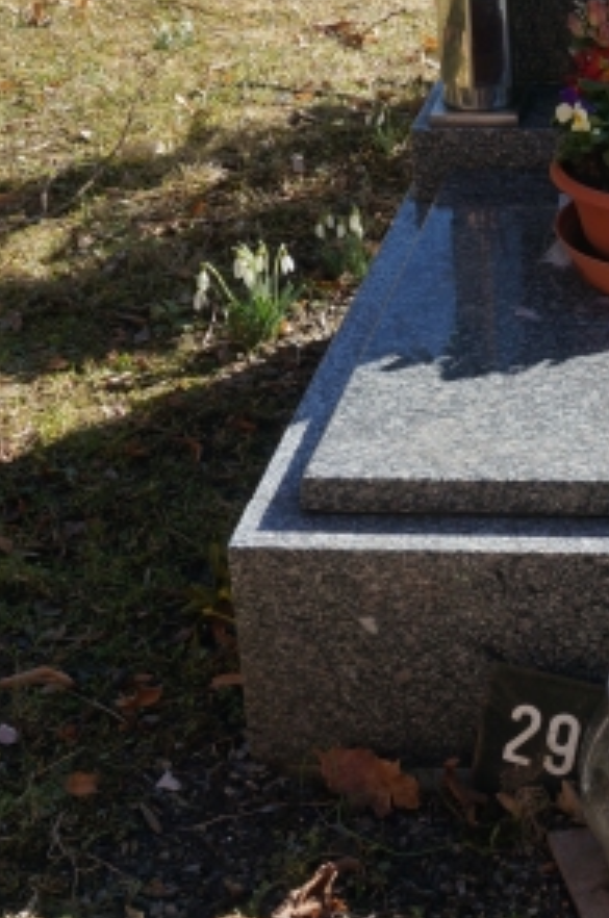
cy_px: 269
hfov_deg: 13.4
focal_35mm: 98
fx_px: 2495
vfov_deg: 20.7
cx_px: 818
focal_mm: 24
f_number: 8
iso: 100
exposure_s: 1/125
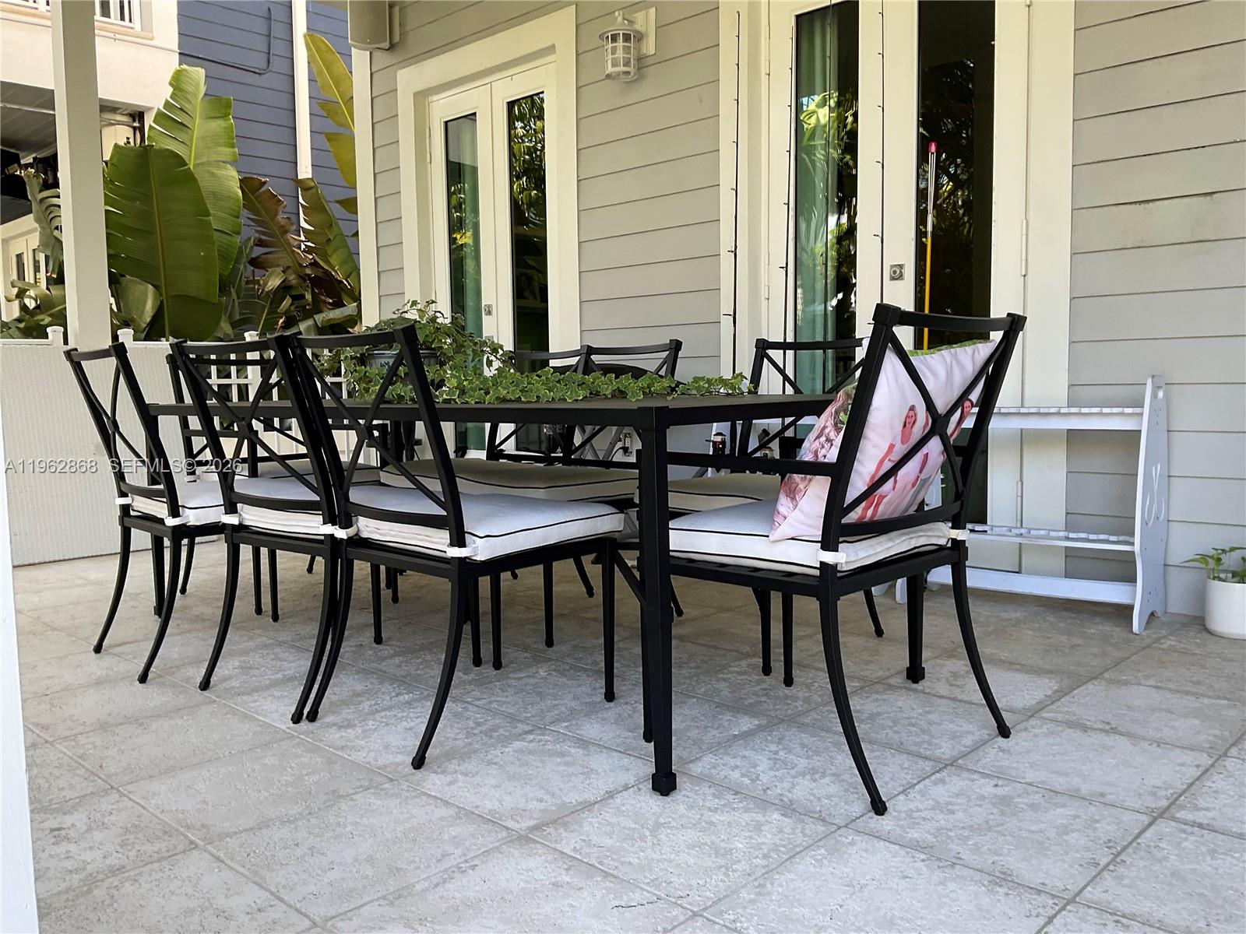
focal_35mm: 29
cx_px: 623
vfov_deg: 48.2
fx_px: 1044
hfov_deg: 61.7
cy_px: 467
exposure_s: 1/122
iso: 25
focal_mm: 3
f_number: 1.8
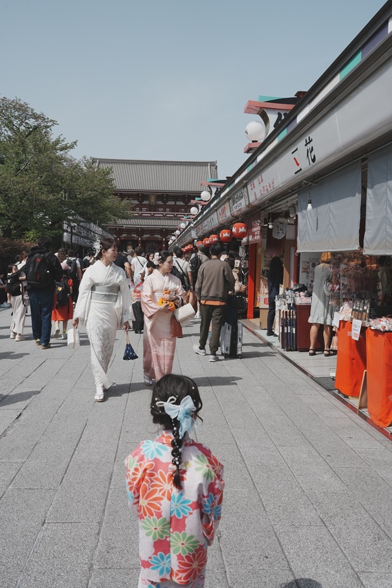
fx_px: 572
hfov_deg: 37.9
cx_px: 196
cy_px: 294
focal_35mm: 35
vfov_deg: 54.4
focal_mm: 35
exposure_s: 1/800
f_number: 7.1
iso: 100
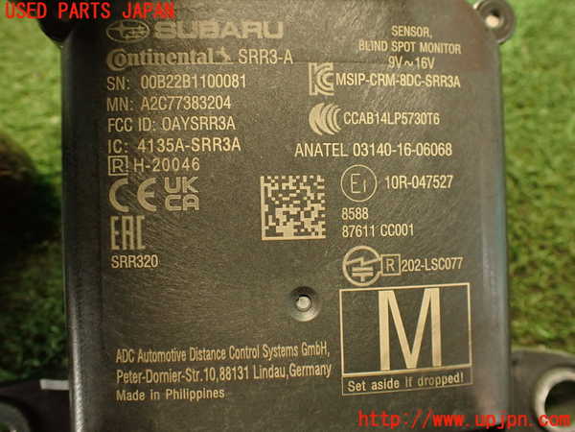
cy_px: 216
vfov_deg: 44.2
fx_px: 532
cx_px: 288
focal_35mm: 32
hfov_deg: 56.8
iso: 640
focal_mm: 5.79
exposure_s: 1/30
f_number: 2.4
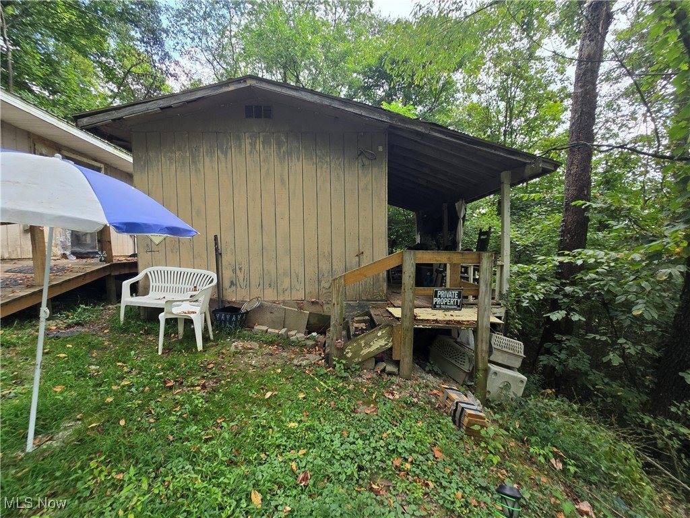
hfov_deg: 106.2
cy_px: 259
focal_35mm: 13
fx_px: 259
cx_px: 345
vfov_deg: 89.9
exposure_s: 1/144
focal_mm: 2.2
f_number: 2.2
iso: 50
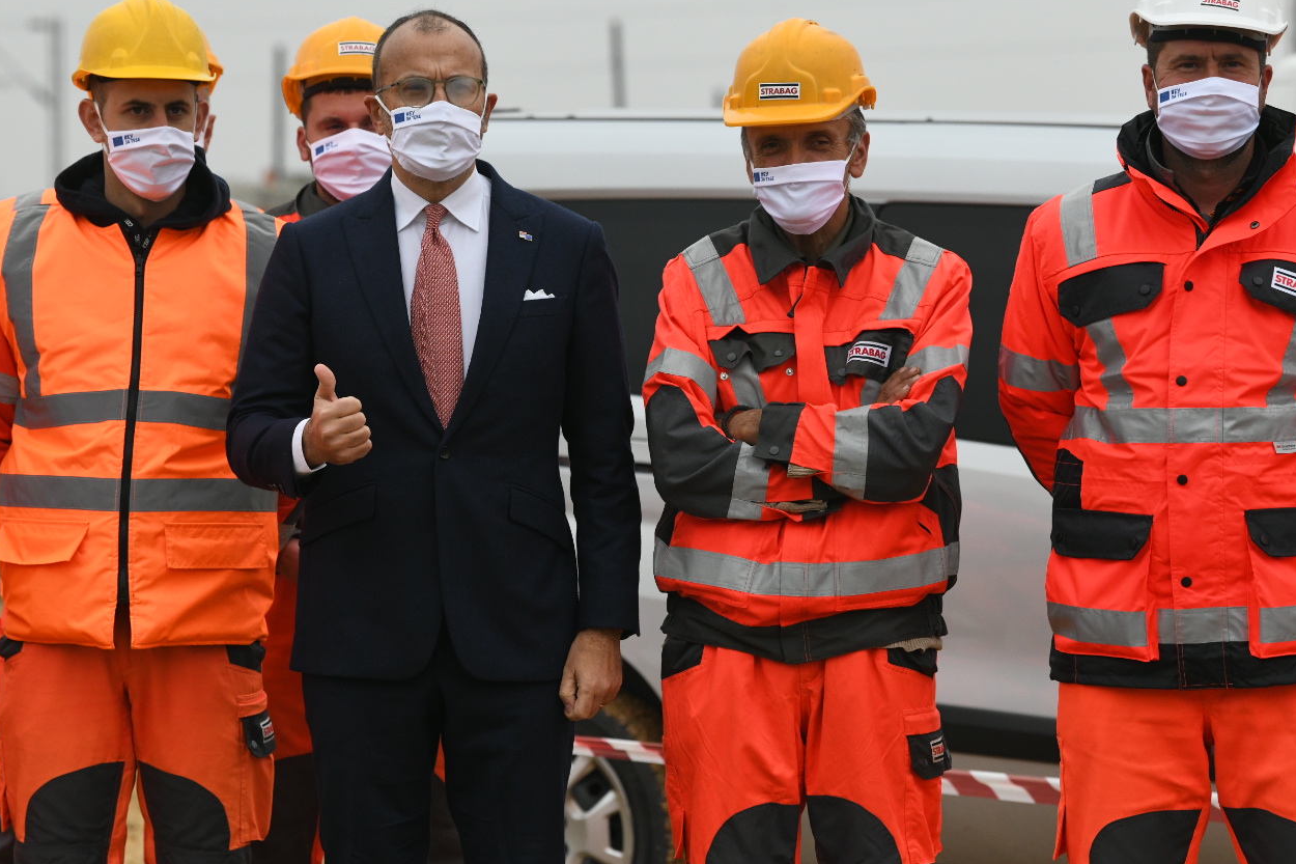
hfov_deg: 11.7
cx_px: 582
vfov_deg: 7.8
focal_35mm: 175
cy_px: 355
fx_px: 6299
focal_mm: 135
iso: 1600
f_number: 5
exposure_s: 1/6400
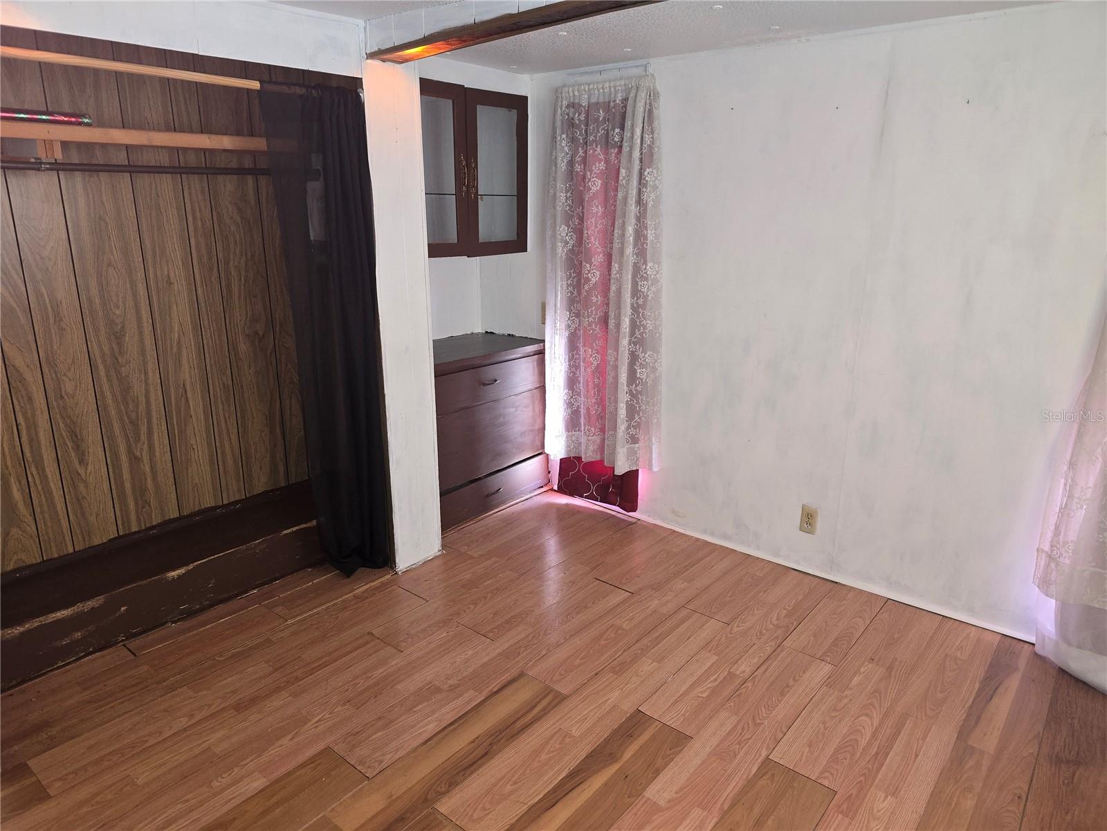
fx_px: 736
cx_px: 554
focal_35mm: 23
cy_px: 416
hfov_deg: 73.9
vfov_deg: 58.9
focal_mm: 6.3
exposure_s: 1/24
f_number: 1.7
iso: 125
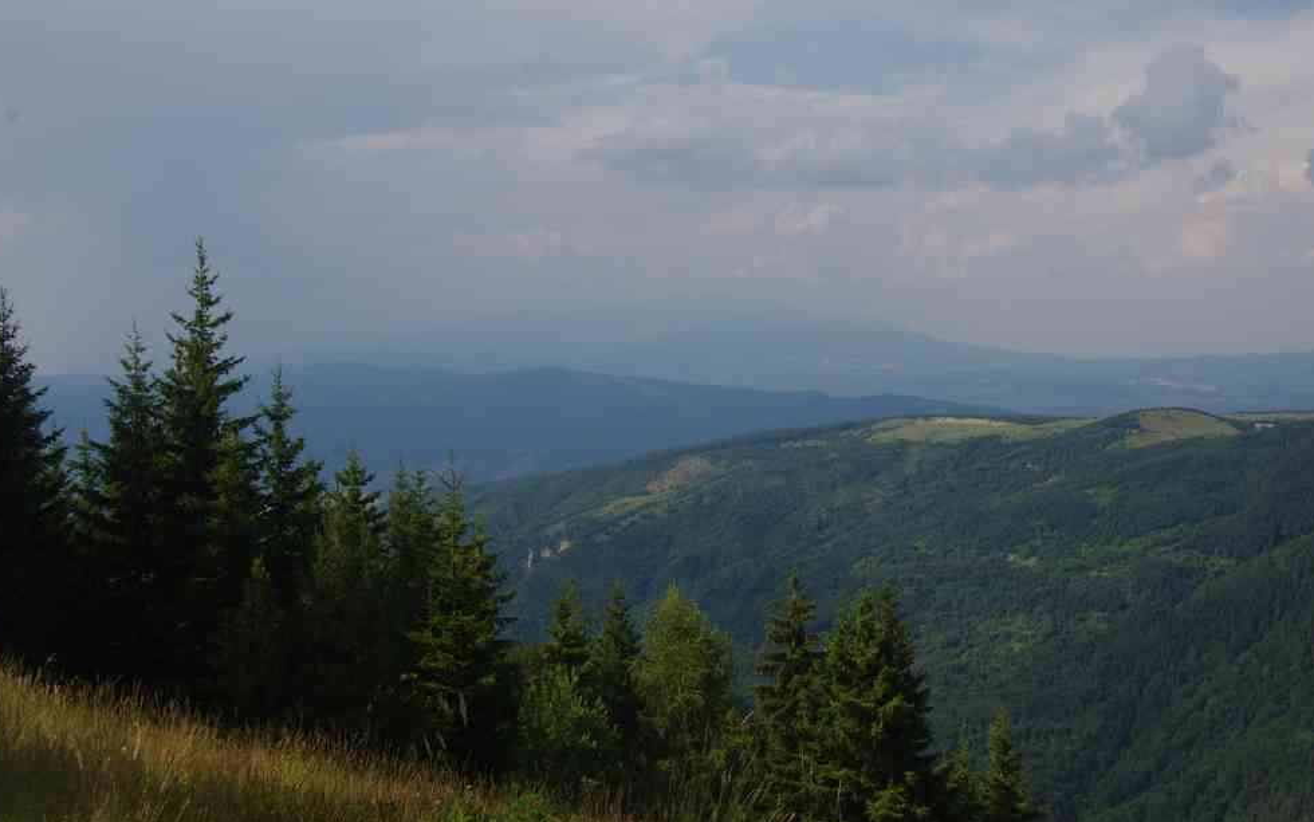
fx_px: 1953
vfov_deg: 23.8
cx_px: 651
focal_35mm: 55
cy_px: 381
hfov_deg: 37.2
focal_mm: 35
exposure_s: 1/100
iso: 200
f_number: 11
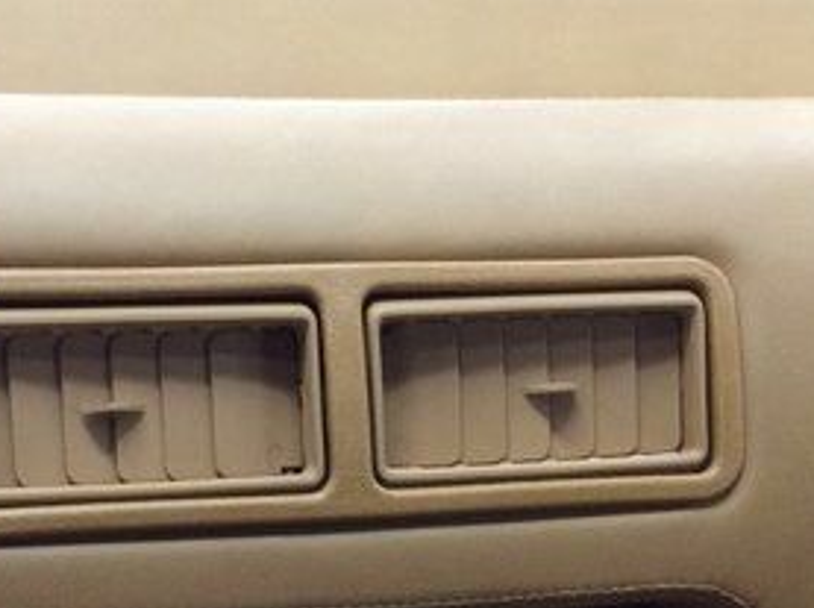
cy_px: 605
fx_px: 1738
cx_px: 335
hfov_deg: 26.3
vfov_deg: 19.3
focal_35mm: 74
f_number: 2.4
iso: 160
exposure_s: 1/24
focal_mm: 3.3
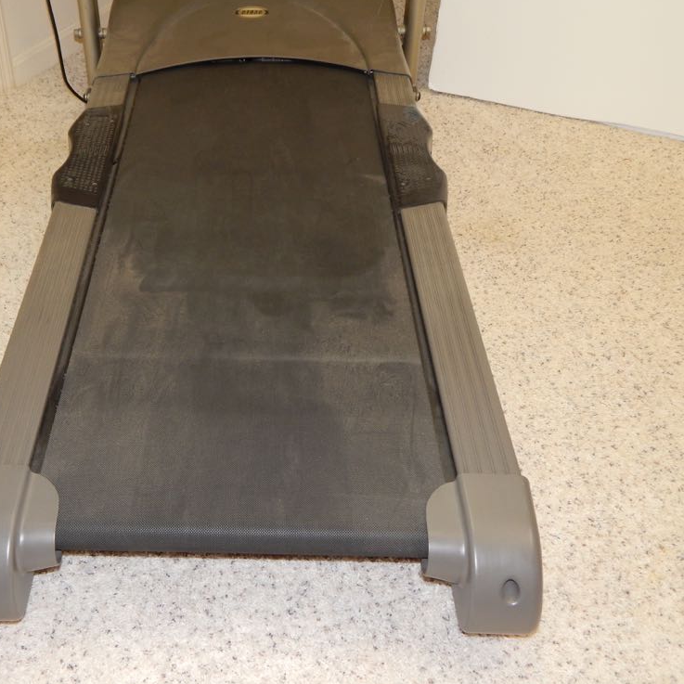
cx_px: 228
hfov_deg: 39.6
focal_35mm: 42
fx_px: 939
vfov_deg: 40.0
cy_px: 342
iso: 200
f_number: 3.3
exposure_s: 1/30
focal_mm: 6.1
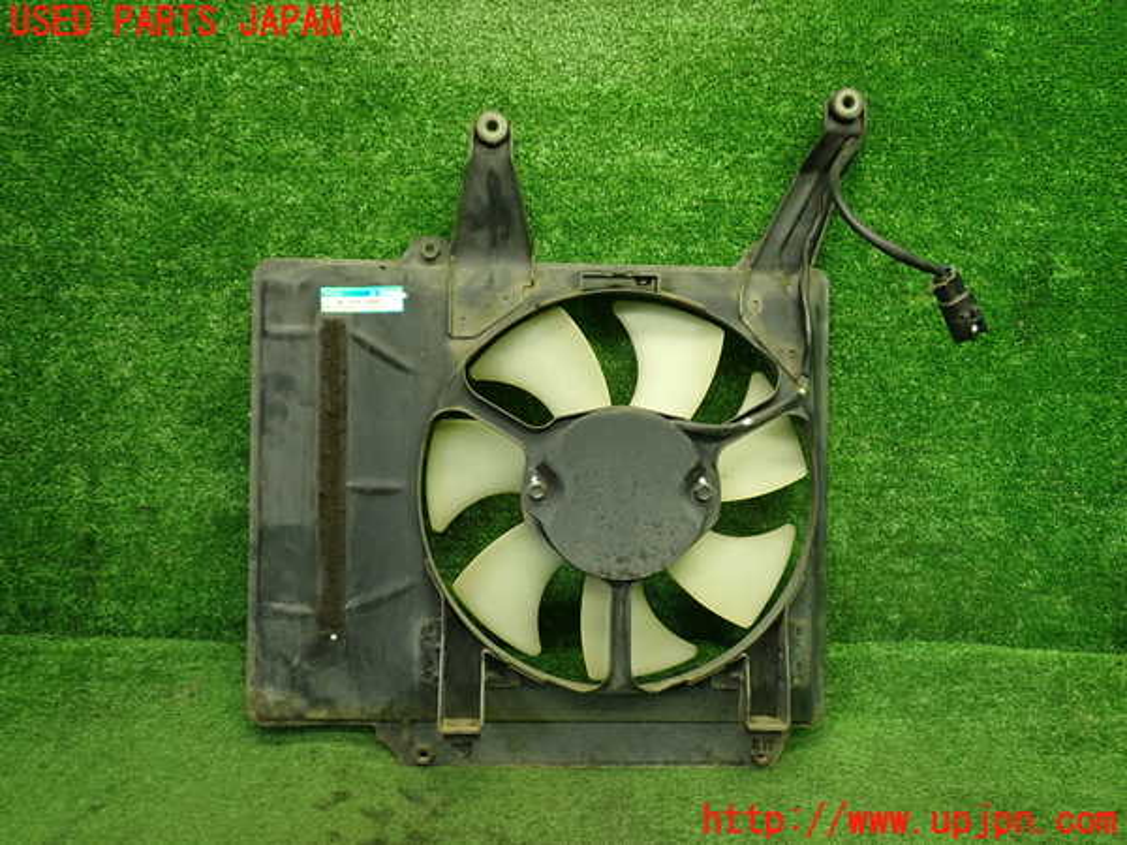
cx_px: 564
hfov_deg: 60.0
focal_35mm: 30
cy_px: 422
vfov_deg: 46.8
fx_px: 977
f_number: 2.3
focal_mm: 5.4
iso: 200
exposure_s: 1/40
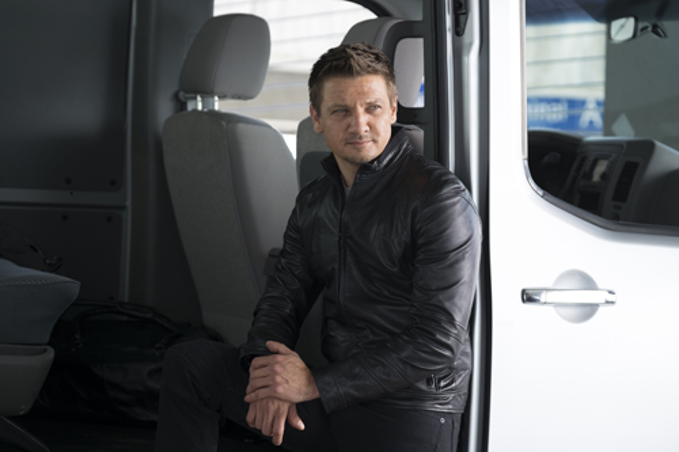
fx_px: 2376
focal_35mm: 126
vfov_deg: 10.9
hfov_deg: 16.3
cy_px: 226
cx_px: 340
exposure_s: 1/250
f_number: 3.2
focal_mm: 83.8
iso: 400
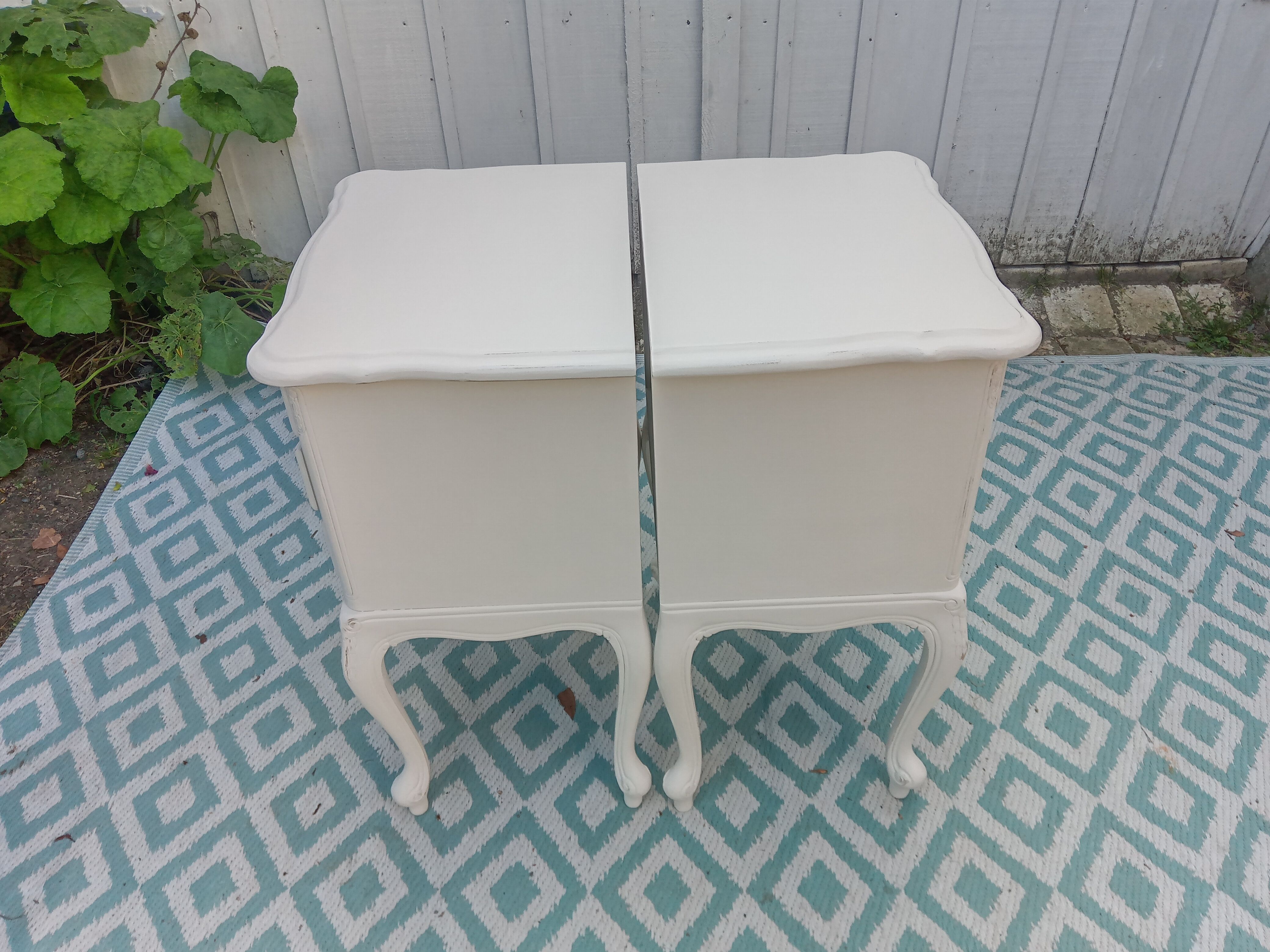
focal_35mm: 28
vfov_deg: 49.7
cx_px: 635
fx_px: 1027
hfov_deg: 63.4
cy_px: 476
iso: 112
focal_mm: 3.57
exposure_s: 1/1433
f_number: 1.8
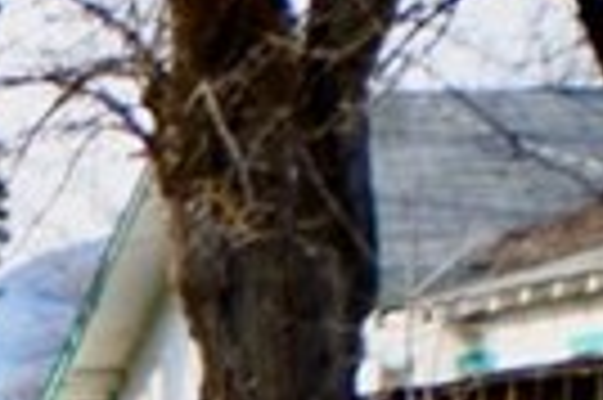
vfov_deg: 5.2
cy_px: 1112
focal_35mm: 252
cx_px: -1647
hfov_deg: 6.7
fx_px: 4216
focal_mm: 22
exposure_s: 1/250
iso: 200
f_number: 6.3
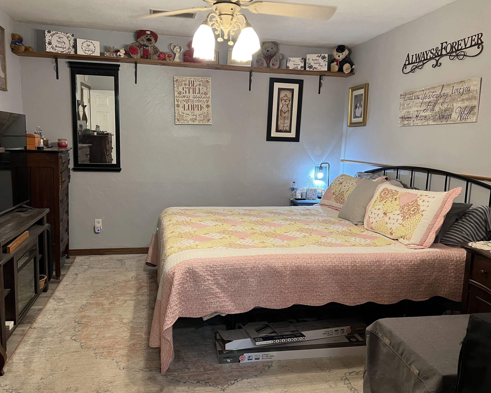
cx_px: 237
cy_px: 198
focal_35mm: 28
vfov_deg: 51.5
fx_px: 407
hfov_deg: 62.2
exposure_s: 1/60
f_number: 1.5
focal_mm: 5.7
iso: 200
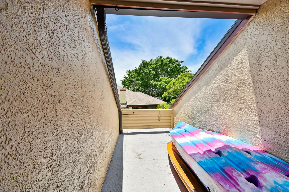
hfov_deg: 100.4
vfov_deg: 77.3
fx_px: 120
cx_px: 144
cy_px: 96
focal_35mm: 15
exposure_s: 1/250
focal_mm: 10
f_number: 7.1
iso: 100
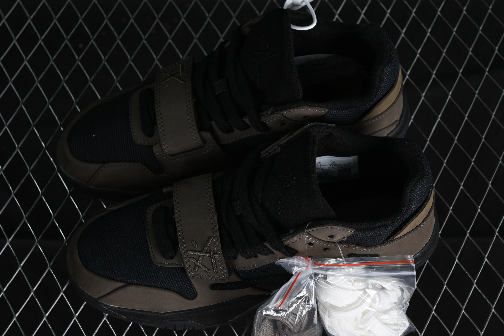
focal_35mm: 75
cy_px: 168
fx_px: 1050
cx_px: 252
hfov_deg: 27.0
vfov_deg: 18.2
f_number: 6.3
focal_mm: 50
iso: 160
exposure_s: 1/40
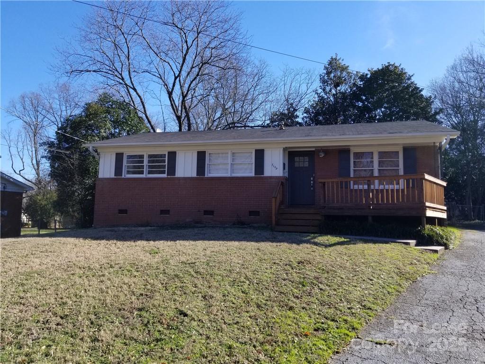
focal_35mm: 26
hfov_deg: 67.3
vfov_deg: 53.1
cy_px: 182
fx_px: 364
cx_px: 242
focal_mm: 4.25
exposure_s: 1/1516
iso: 50
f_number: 1.7
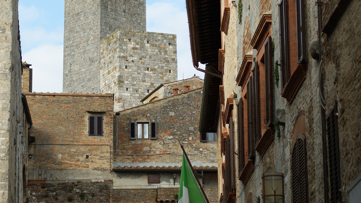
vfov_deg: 8.8
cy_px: 87
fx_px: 1321
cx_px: 182
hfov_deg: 15.6
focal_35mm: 138
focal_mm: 70
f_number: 5.6
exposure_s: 1/200
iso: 100
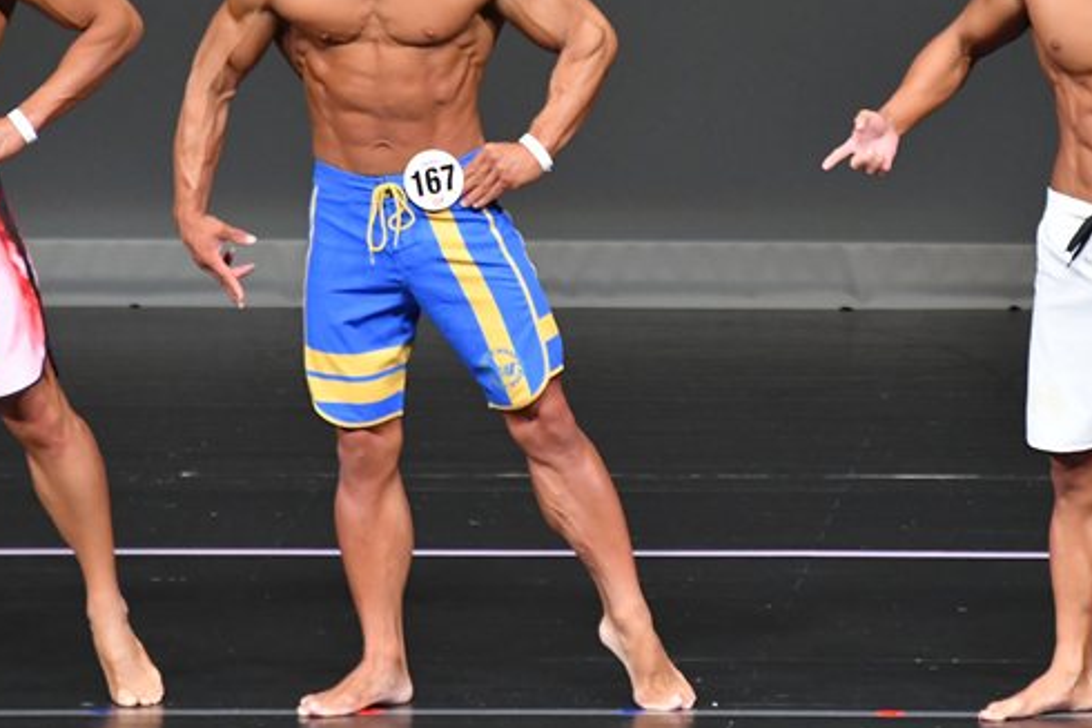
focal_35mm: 593
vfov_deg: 2.3
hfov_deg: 3.5
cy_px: 247
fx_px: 17992
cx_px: 761
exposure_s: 1/400
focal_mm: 250
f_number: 5.6
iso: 4000
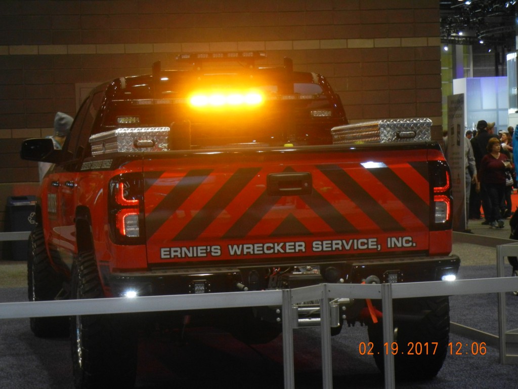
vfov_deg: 12.8
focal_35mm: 116
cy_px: 194
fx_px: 1736
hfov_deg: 17.0
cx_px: 259
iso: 640
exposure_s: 1/78.5
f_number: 4.6
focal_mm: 20.9
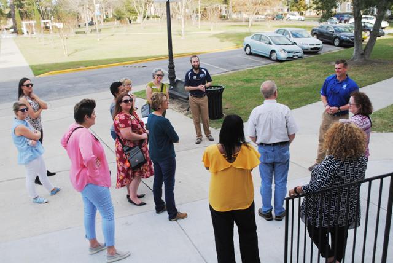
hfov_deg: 53.1
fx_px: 393
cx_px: 196
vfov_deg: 36.9
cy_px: 132
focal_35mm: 36
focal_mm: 24
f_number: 6.3
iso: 100
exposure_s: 1/160
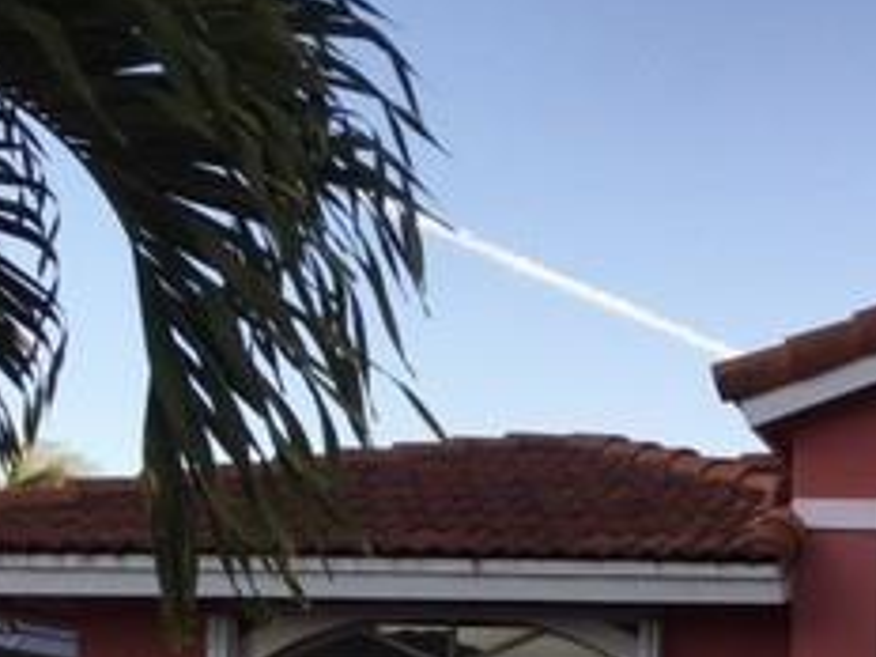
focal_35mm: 80
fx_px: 2024
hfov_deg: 21.9
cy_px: 861
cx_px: 1148
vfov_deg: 17.3
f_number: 2.2
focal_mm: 4.15
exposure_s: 1/225
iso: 25
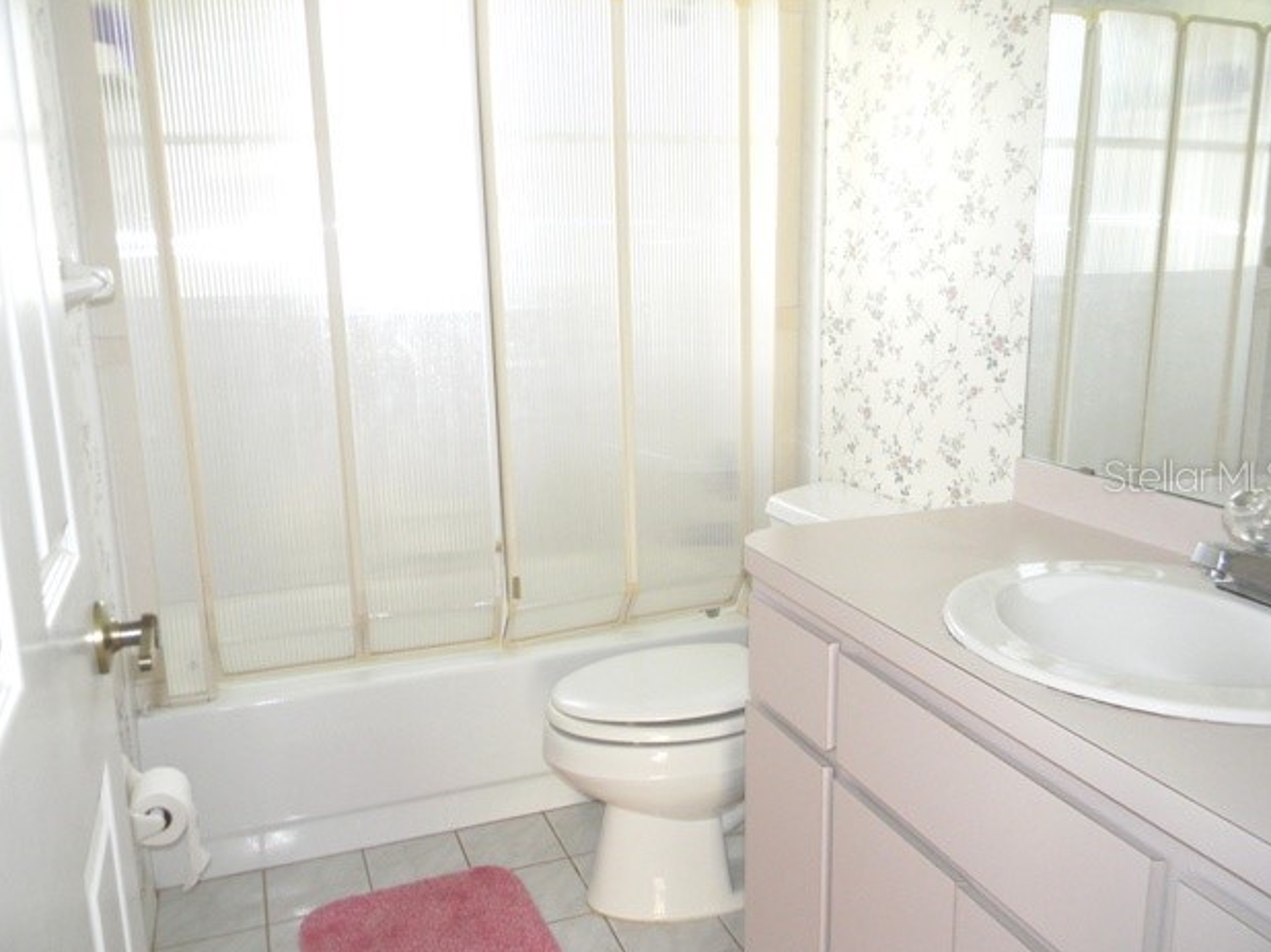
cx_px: 640
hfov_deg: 61.7
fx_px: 1064
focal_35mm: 29
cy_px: 475
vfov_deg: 48.2
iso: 193
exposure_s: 1/30
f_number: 3.5
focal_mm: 5
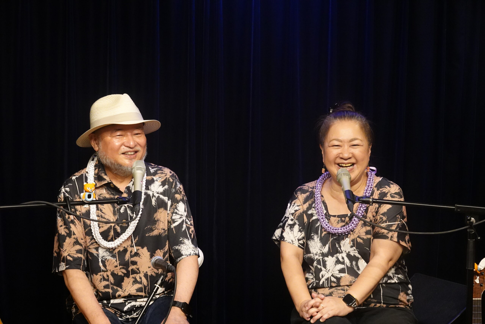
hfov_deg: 28.1
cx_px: 242
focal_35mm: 72
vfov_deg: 18.9
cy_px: 162
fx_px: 970
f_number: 5
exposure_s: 1/60
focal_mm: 26.37
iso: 2000
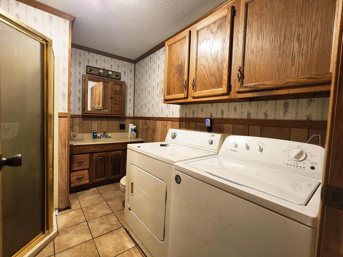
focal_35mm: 14
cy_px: 127
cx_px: 166
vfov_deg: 85.7
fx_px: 139
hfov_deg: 102.0
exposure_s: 1/30
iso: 640
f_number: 2.2
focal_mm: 2.2
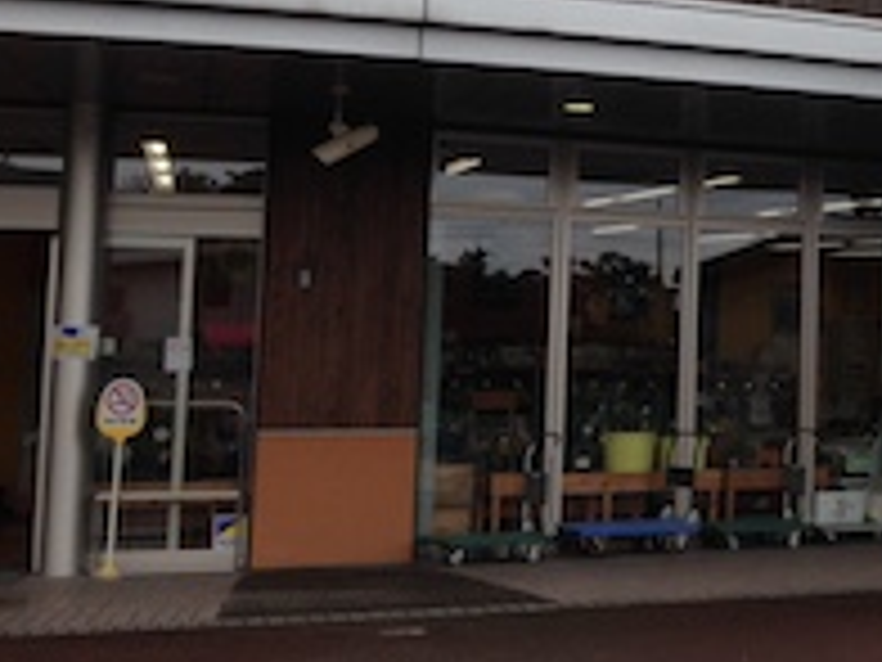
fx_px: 2064
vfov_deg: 18.1
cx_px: 1026
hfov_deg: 22.4
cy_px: 176
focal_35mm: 81
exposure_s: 1/542
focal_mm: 4.12
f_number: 2.4
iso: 50
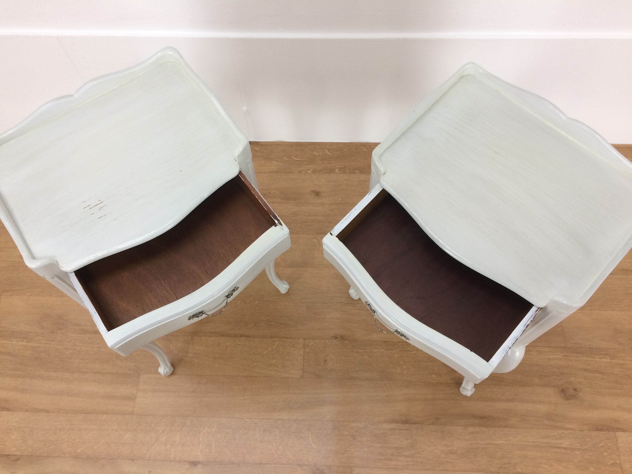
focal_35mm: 29
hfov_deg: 61.7
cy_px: 237
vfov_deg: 48.2
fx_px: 529
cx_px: 316
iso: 64
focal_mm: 4.15
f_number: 2.2
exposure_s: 1/33
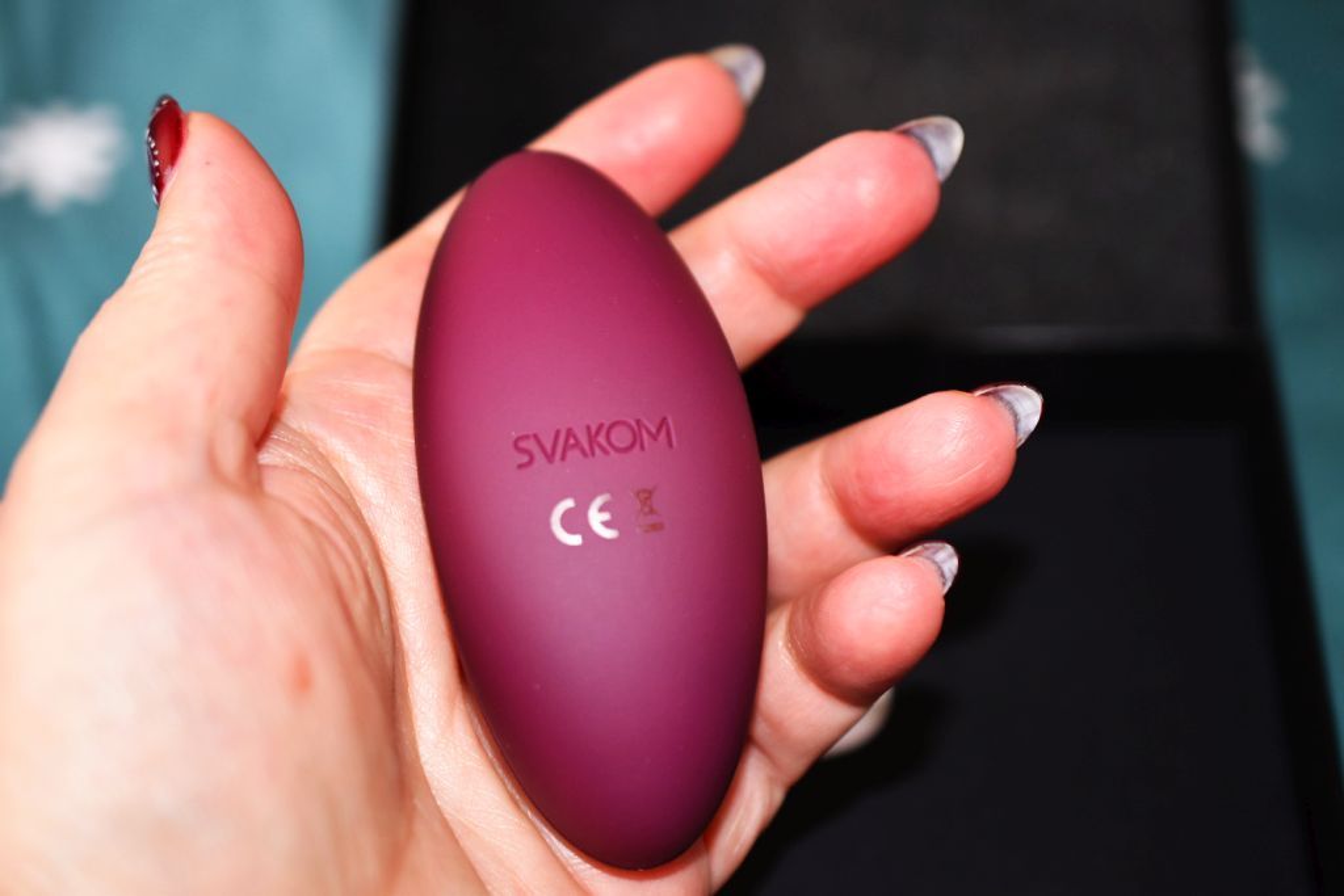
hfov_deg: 33.4
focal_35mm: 60
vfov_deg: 22.6
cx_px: 672
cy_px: 448
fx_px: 2240
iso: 500
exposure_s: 1/60
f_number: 3
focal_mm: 40
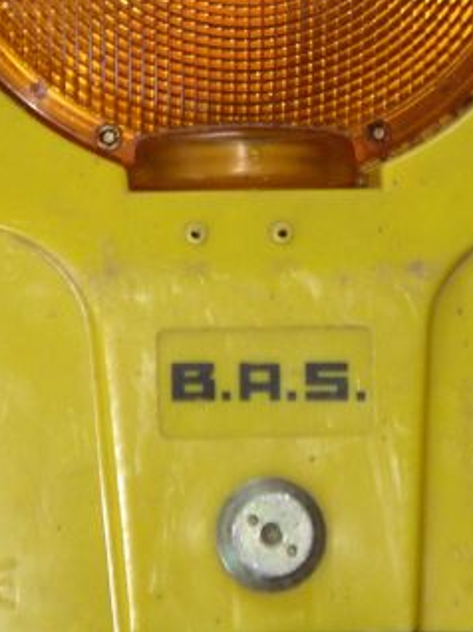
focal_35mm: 237
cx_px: 248
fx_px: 4324
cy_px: -34
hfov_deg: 6.3
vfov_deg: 8.3
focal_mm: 20.4
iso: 200
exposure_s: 1/60
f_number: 3.8
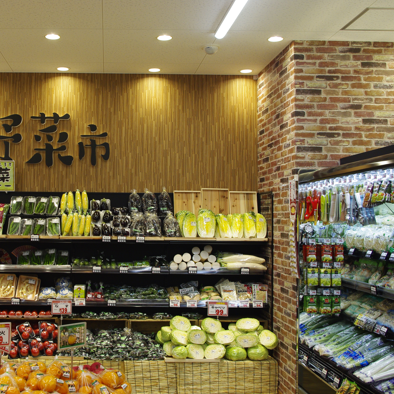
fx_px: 515
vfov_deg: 41.9
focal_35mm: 40
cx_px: 103
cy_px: 198
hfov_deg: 40.8
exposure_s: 1/30
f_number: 5.6
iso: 200
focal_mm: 21.25
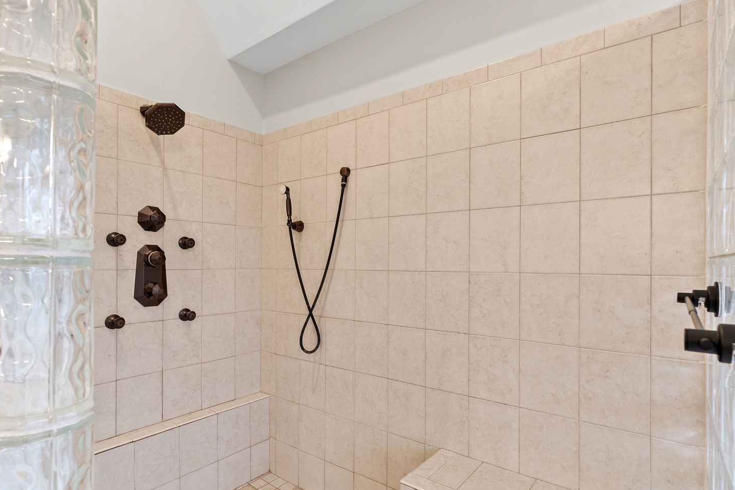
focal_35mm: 19
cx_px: 375
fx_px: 388
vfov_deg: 64.5
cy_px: 266
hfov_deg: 86.9
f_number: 8
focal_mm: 17
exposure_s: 1.6
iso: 640
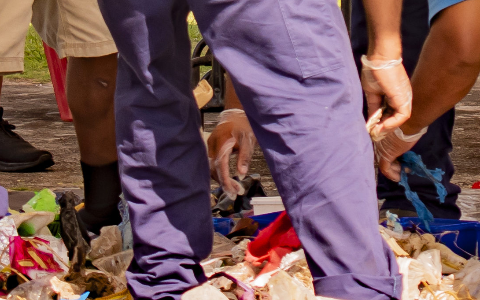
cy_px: -233
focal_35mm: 463
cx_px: 382
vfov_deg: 2.8
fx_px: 6054
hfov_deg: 4.5
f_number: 5.6
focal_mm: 55
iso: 100
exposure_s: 1/320
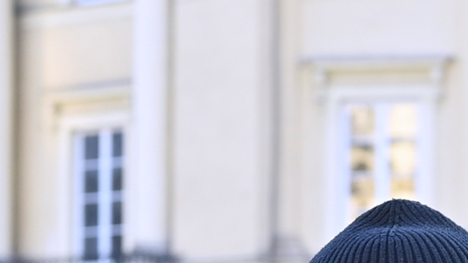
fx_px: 3971
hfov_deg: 6.7
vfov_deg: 3.8
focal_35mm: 320
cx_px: 411
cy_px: 560
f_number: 4.5
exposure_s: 1/400
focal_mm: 55
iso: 800
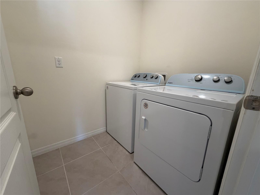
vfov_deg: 85.7
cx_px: 130
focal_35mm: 14
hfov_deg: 102.1
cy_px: 98
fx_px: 105
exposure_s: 1/120
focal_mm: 2.22
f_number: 2.2
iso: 250
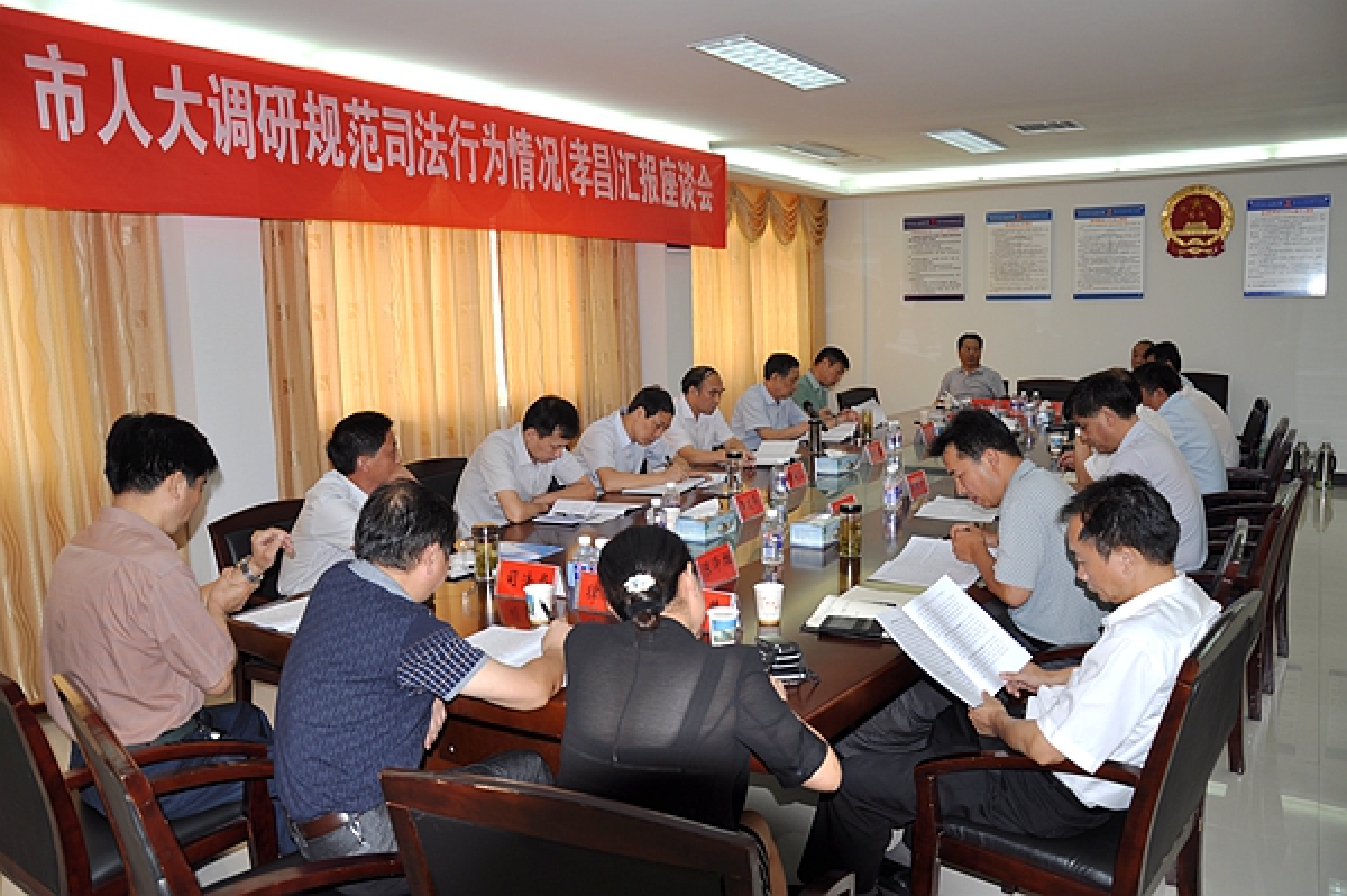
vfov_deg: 47.9
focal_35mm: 27
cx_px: 674
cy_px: 448
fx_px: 1009
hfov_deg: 67.4
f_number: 3.5
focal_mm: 18
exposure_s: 1/60
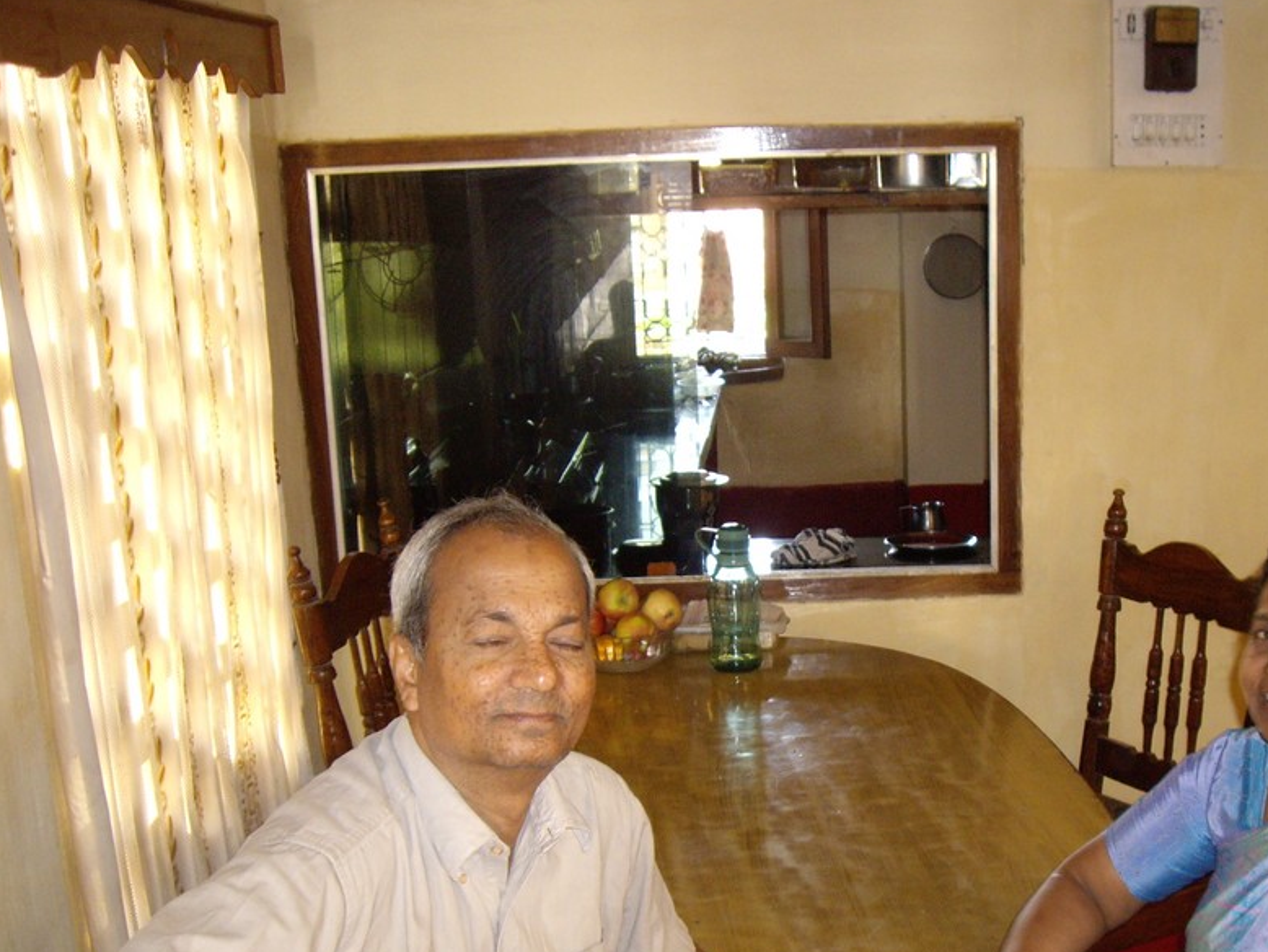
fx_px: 1832
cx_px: 831
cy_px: 608
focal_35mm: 50
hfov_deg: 37.8
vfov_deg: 29.0
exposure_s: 1/15
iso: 200
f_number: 2.7
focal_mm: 6.2
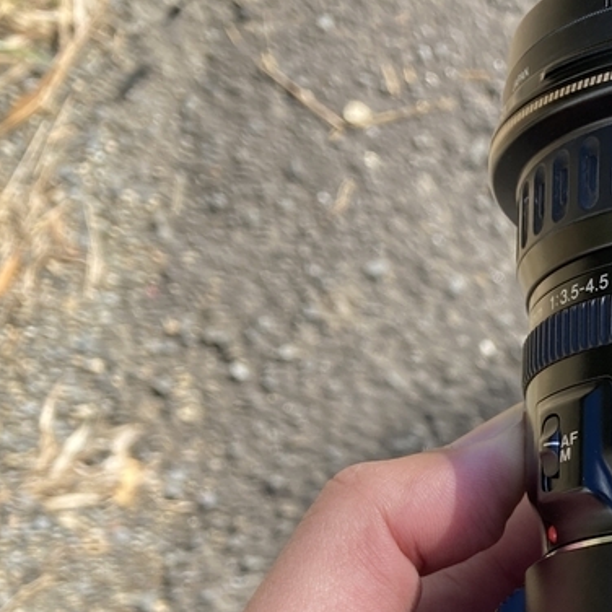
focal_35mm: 79
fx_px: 1580
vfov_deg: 21.2
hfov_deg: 20.0
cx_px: 814
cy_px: 605
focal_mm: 3.99
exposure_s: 1/355
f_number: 1.8
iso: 20
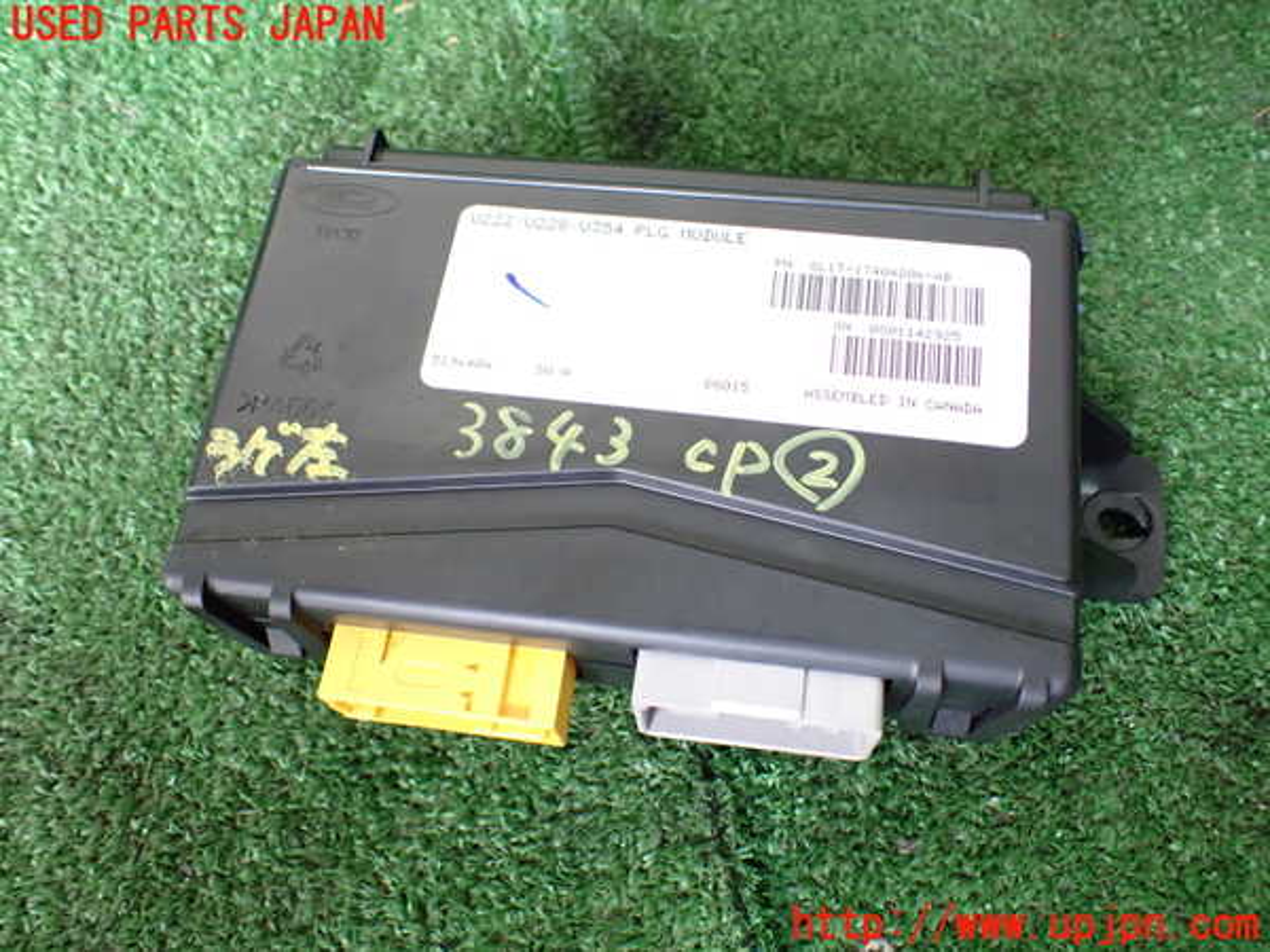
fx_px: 1101
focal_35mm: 30
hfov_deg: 60.0
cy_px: 476
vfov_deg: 46.8
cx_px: 635
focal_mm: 5.4
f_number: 2.3
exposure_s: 1/125
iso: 640
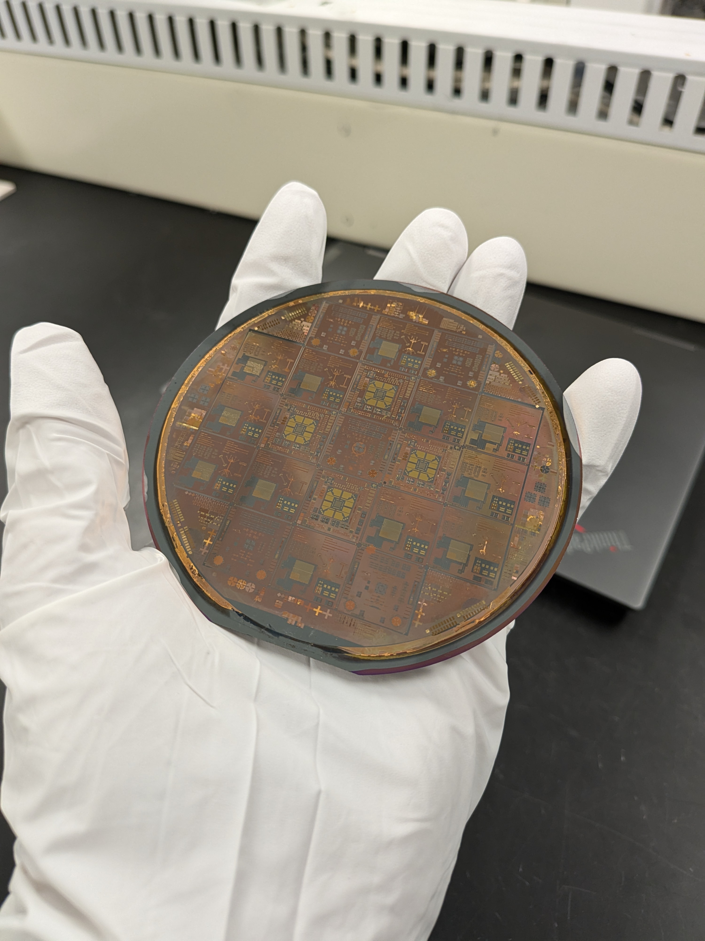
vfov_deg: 71.6
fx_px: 652
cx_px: 352
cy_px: 470
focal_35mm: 24
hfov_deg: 56.8
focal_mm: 4.53
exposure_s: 1/66
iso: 93
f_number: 1.7
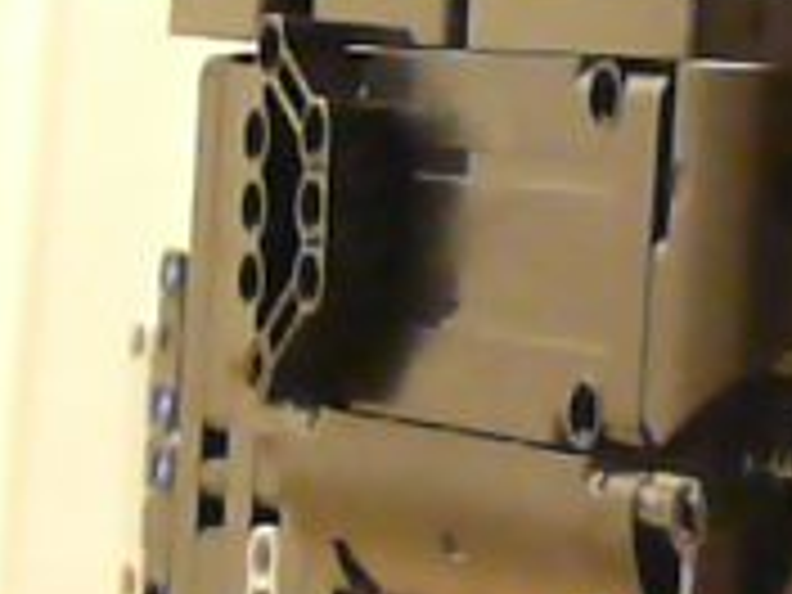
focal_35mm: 237
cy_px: 441
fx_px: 5422
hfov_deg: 8.3
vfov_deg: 6.3
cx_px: 963
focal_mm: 9.7
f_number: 3.6
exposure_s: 1/30
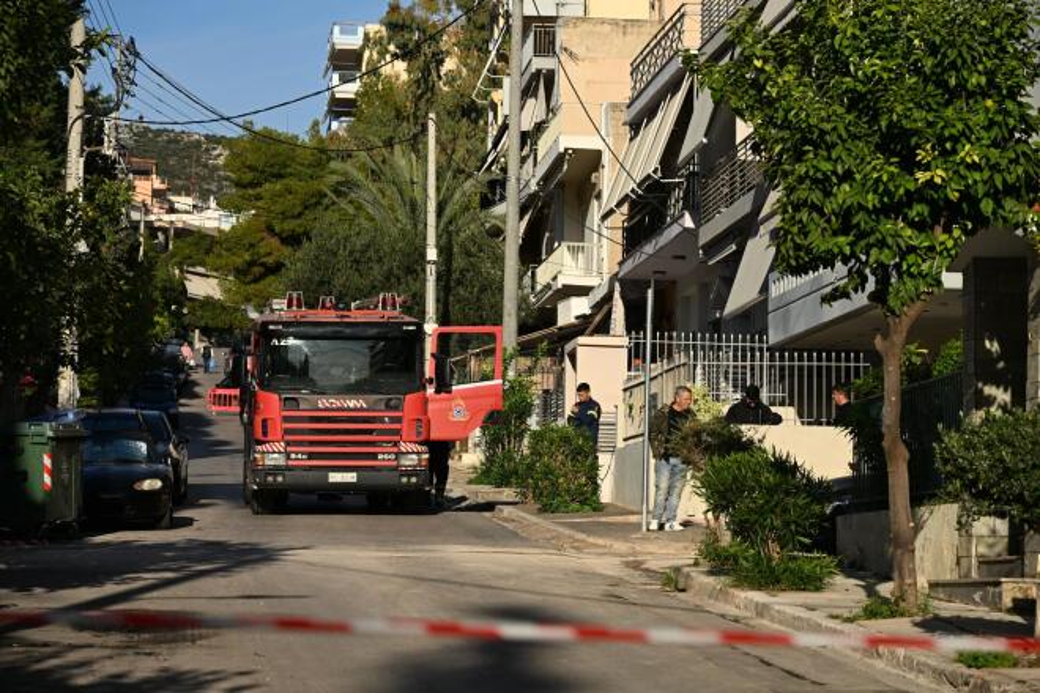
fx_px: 3466
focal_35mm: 120
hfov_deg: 17.1
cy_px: 346
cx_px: 520
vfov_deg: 11.4
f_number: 7.1
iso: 140
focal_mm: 120
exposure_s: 1/800
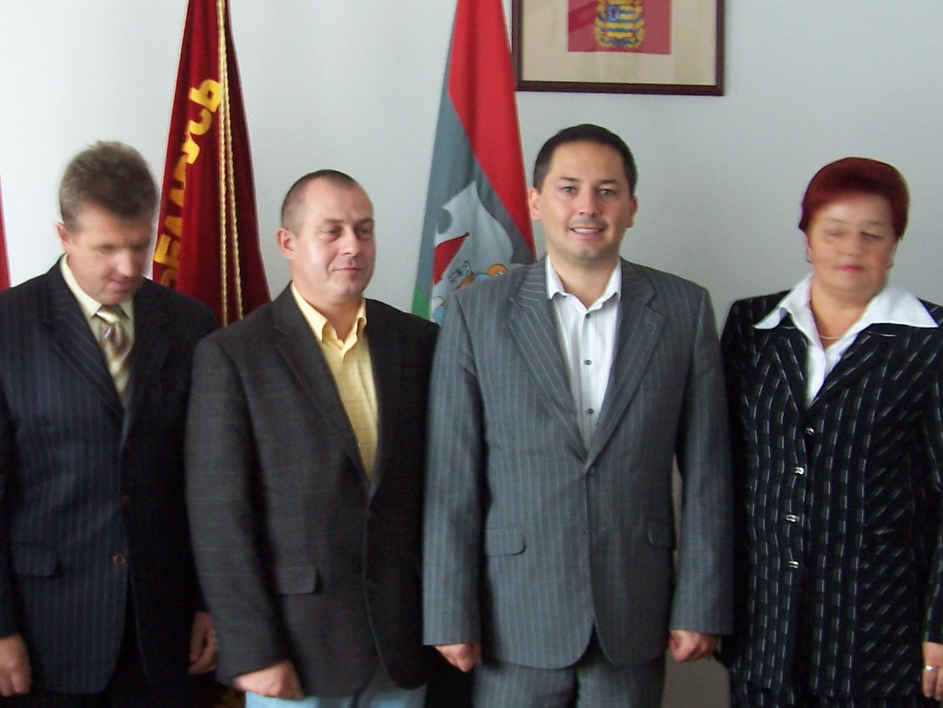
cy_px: 363
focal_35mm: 59
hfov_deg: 32.5
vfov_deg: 24.8
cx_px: 337
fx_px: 1607
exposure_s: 1/8
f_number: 2.8
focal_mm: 6.3
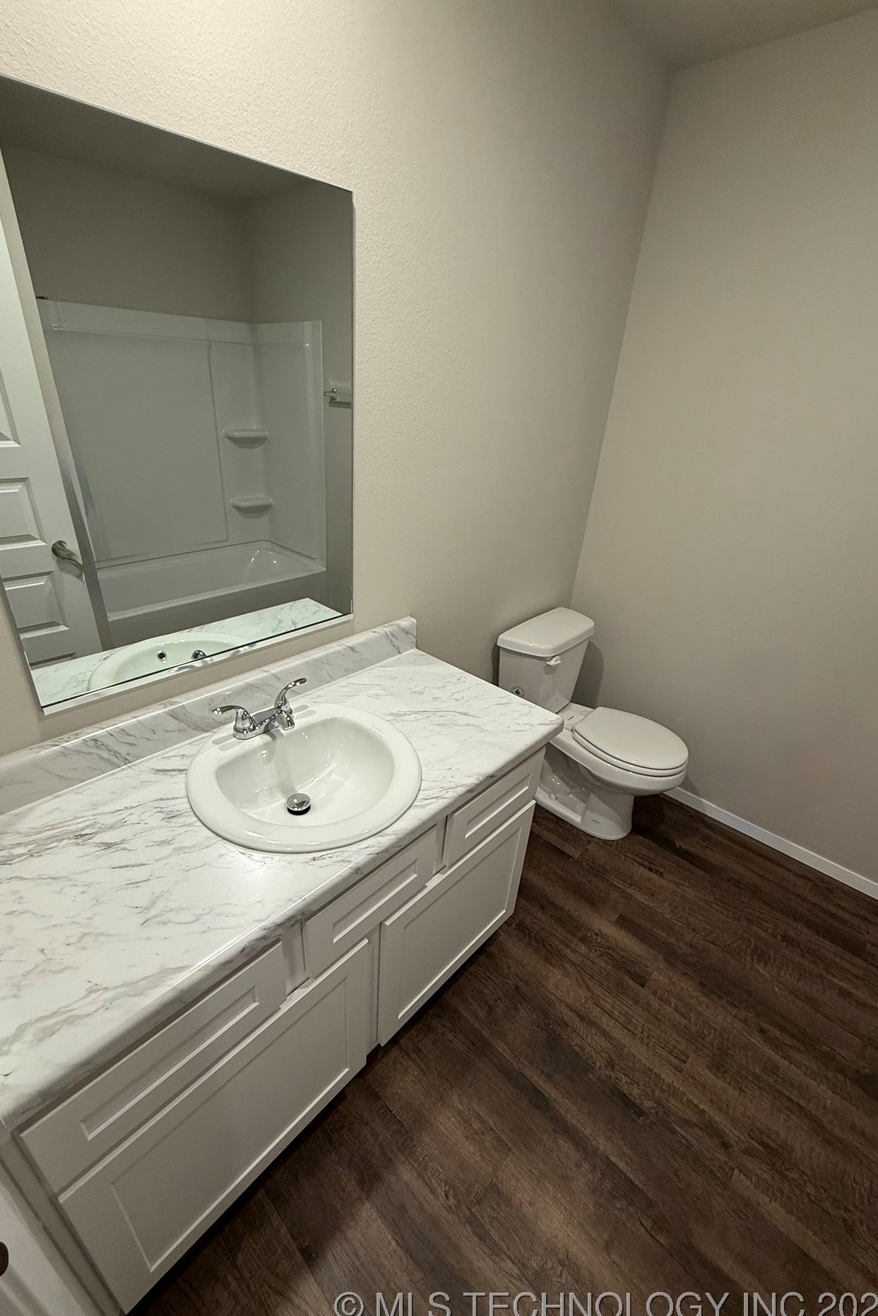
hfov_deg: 77.2
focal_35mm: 15
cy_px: 669
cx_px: 402
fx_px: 549
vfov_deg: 100.4
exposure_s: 1/120
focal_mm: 2.22
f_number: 2.2
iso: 200
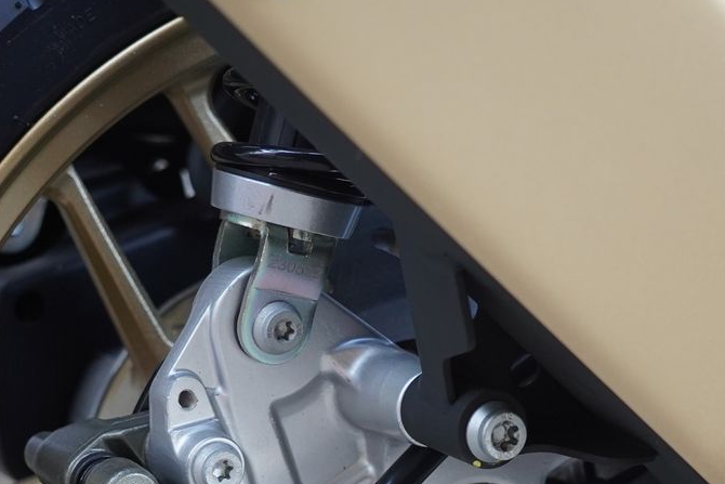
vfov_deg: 7.5
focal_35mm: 182
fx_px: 3666
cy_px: 544
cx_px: 292
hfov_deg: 11.3
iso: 1000
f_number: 4
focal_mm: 61
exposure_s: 1/160
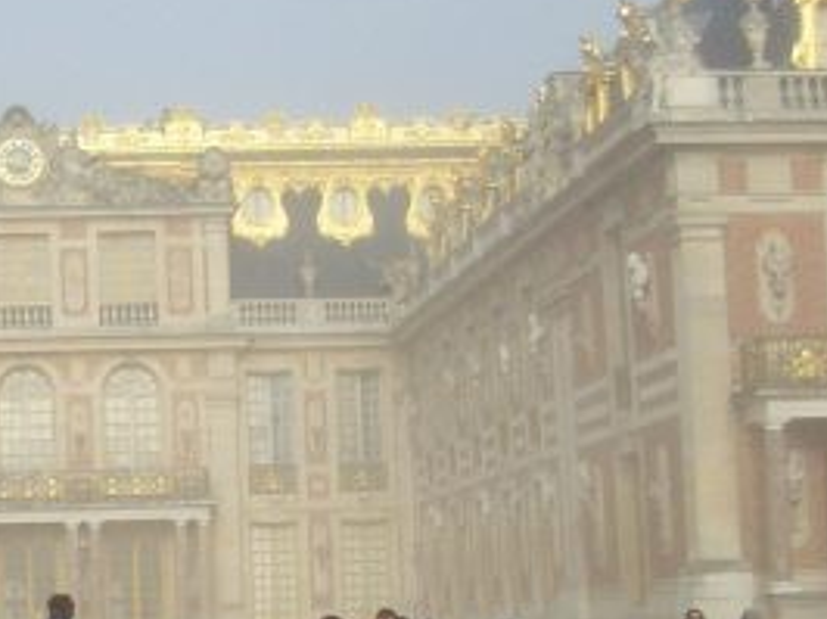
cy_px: 401
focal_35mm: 104
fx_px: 2482
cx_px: -68
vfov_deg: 14.2
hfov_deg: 18.3
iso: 80
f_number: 4.8
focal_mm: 6
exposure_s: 1/591
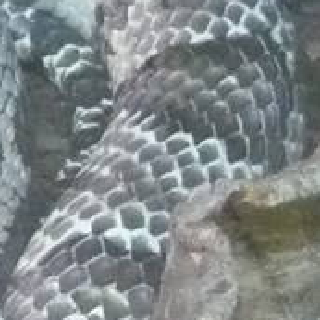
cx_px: -220
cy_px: 126
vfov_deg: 6.5
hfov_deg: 6.4
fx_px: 2824
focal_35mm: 270
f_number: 2.8
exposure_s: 1/25
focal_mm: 5.5
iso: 800
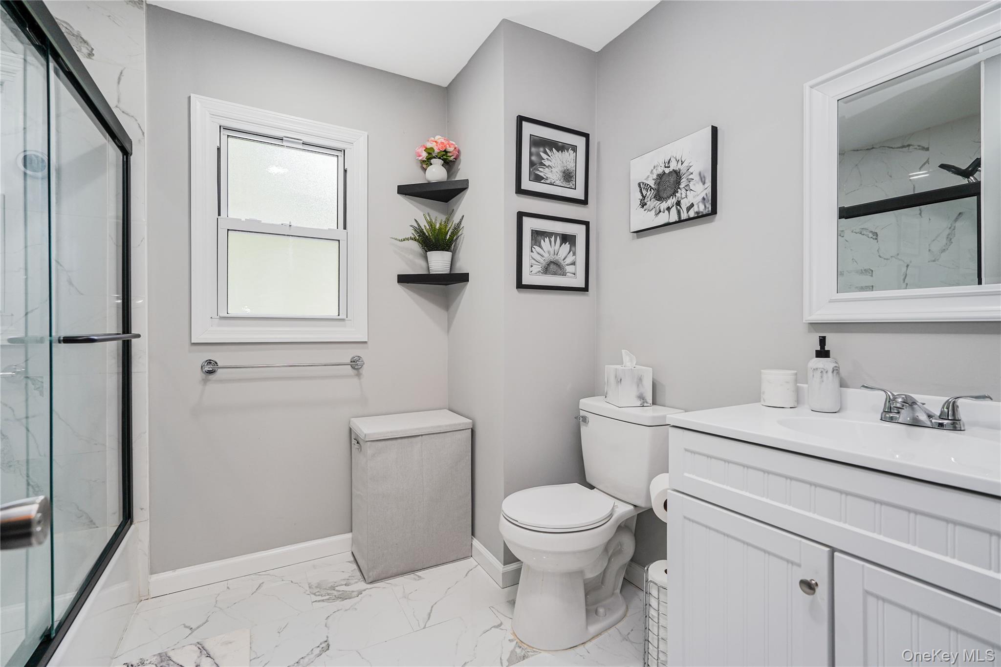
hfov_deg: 96.7
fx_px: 445
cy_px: 334
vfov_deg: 73.7
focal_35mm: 16
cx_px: 500
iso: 100
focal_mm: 16
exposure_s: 1/40
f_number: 4.5
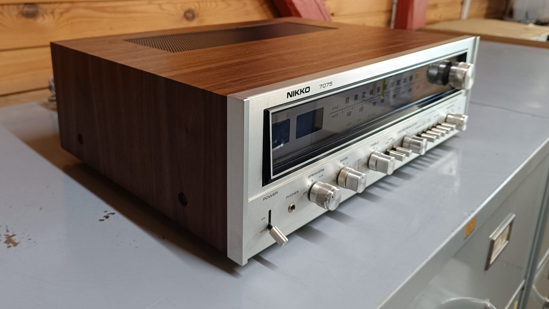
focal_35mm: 31
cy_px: 97
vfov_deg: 37.3
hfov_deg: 62.5
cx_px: 249
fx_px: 451
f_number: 1.88
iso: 505
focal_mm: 5.59
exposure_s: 1/33.3
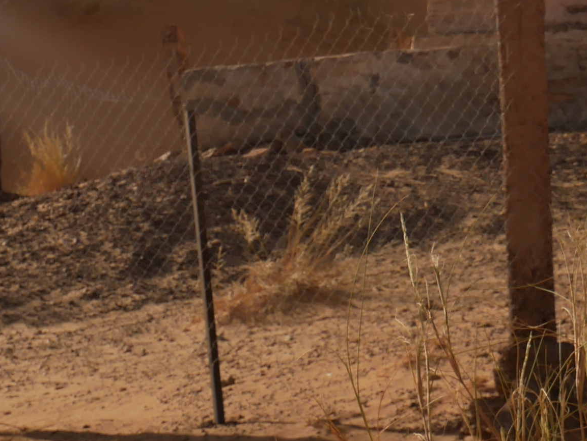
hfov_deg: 9.2
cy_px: -403
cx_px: 279
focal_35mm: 215
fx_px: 3648
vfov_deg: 6.7
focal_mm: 27
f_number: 8
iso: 100
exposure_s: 1/640
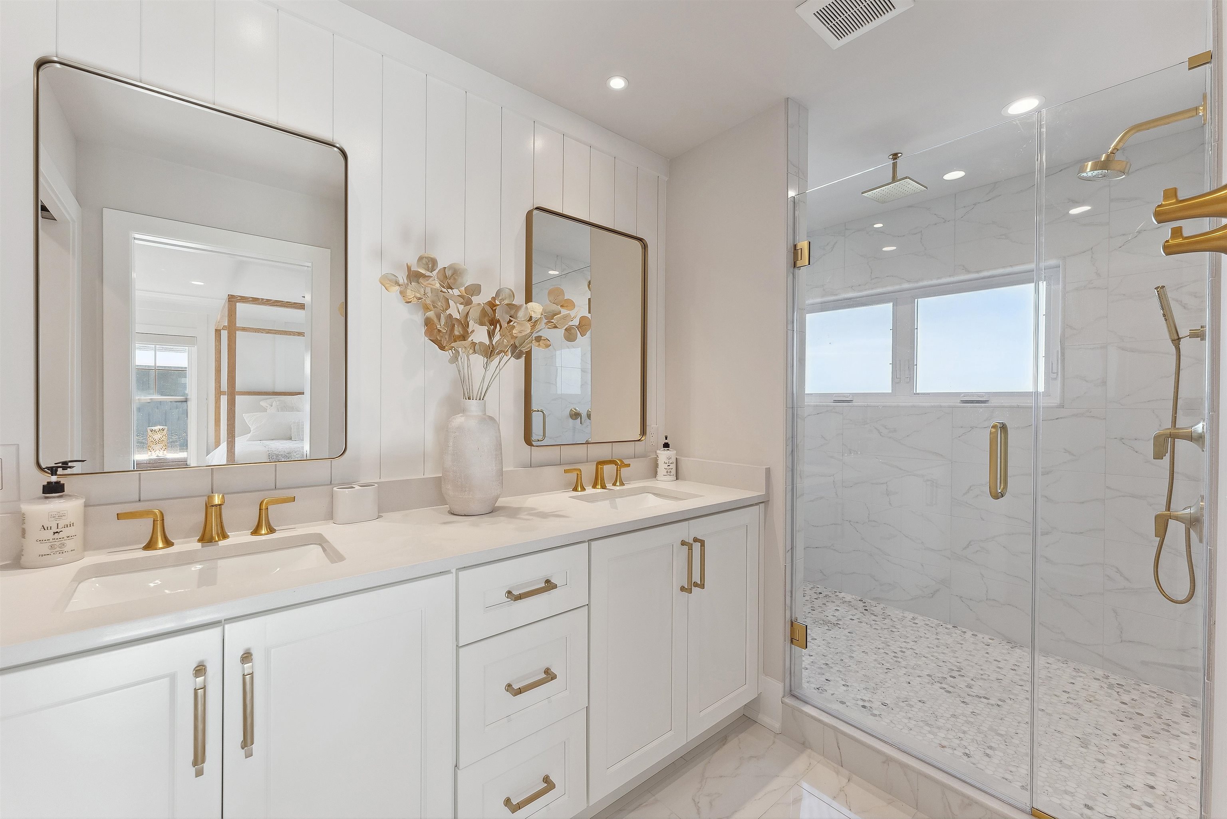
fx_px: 477
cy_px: 410
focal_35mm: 14
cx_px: 614
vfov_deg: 81.3
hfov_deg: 104.2
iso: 500
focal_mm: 14
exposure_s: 1/60
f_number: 7.1
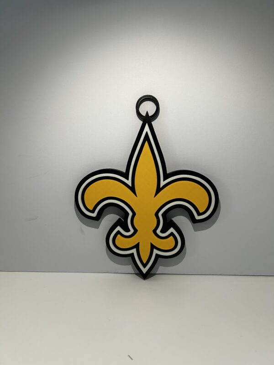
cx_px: 137
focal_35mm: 26
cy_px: 182
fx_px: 274
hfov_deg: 53.1
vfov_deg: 67.3
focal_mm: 5.7
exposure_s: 1/104
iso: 125
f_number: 1.5
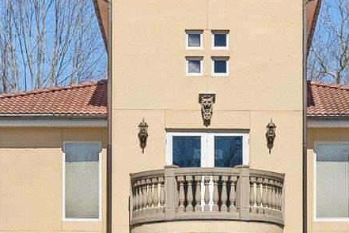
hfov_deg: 11.3
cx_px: 186
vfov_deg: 7.6
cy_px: 182
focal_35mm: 181
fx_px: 1756
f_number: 8
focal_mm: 39
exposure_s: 1/2500
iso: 640
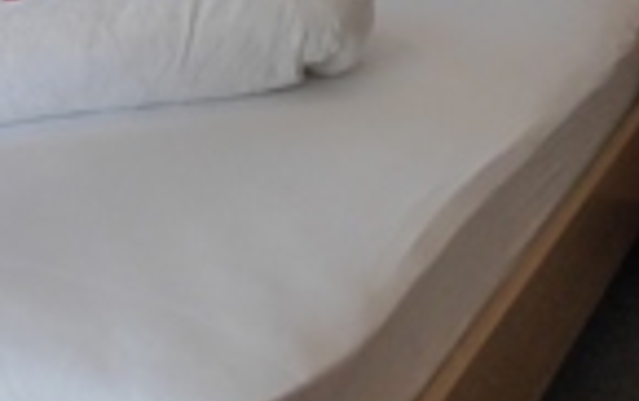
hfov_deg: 23.1
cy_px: -192
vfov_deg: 14.1
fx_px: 1517
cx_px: 57
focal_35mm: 87
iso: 400
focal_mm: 4.3
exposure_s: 1/60
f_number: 3.3
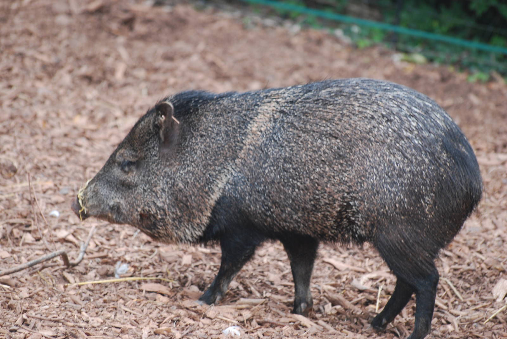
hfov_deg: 6.2
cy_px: 170
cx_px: 254
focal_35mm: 330
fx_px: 4653
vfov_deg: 4.2
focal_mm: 220
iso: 200
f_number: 5.3
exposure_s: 1/125
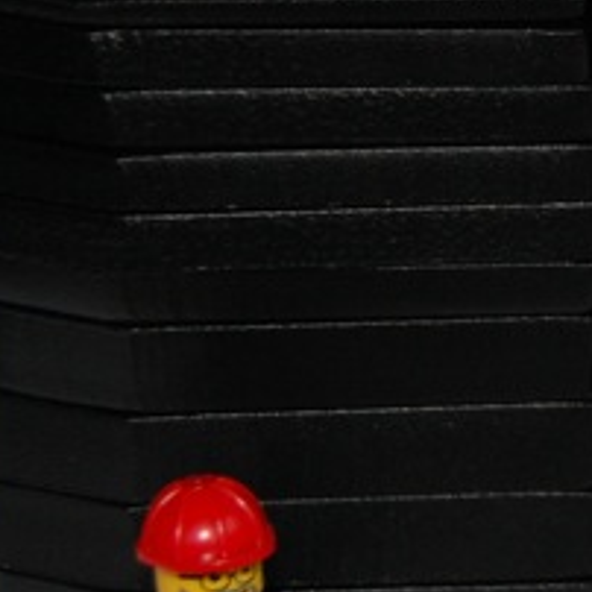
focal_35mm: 212
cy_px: 179
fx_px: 4102
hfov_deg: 8.1
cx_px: 911
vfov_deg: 8.2
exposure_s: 1/60
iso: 400
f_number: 4.5
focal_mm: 42
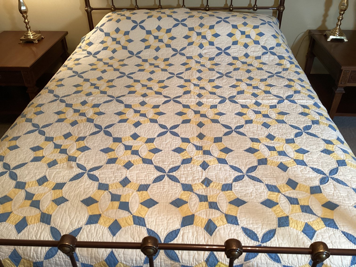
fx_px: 319
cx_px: 178
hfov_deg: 58.3
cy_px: 134
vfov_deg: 45.4
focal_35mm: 31
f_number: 2.4
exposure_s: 1/50
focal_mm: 3.3
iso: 160
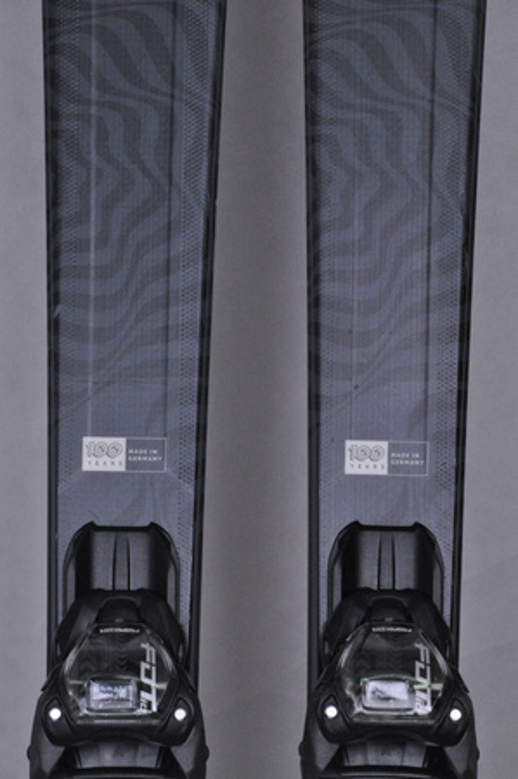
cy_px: 390
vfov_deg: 13.1
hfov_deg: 8.7
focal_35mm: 158
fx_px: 3407
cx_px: 259
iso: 3200
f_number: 11
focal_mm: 105
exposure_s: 1/125
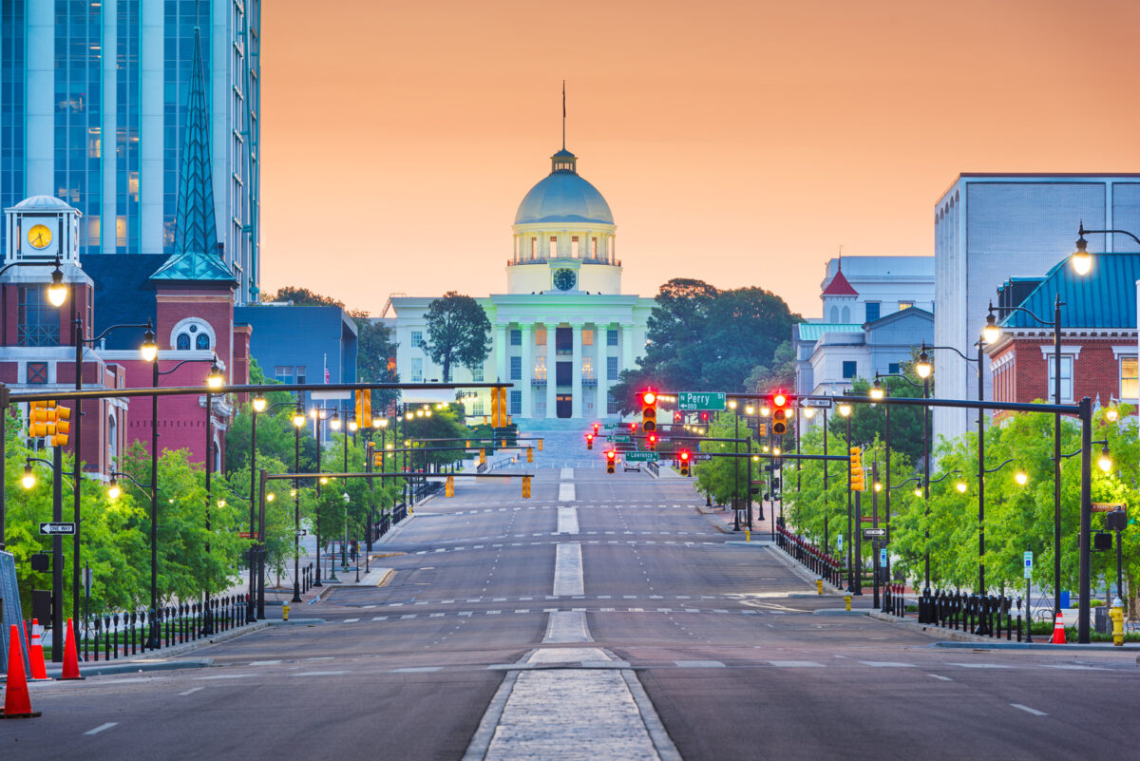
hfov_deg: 11.7
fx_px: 5543
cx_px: 570
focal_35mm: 175
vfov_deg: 7.9
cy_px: 380
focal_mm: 175
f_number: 11
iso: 64
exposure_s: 3
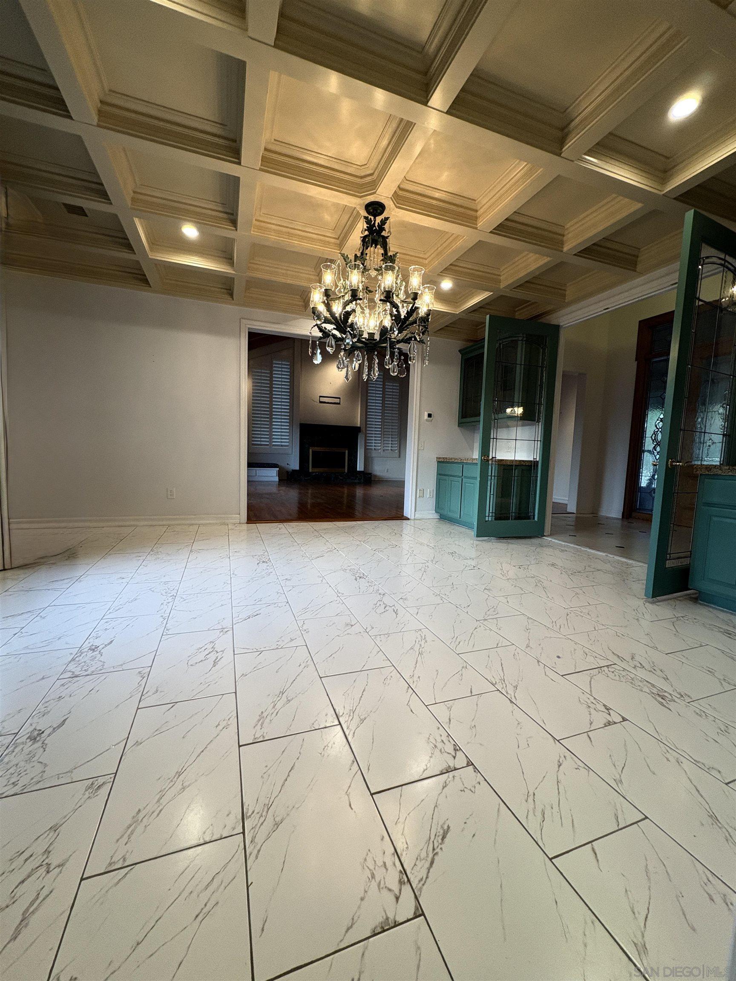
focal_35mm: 14
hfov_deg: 85.7
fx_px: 397
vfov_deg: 102.1
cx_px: 368
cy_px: 490
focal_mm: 2.22
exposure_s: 1/120
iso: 250
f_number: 2.2
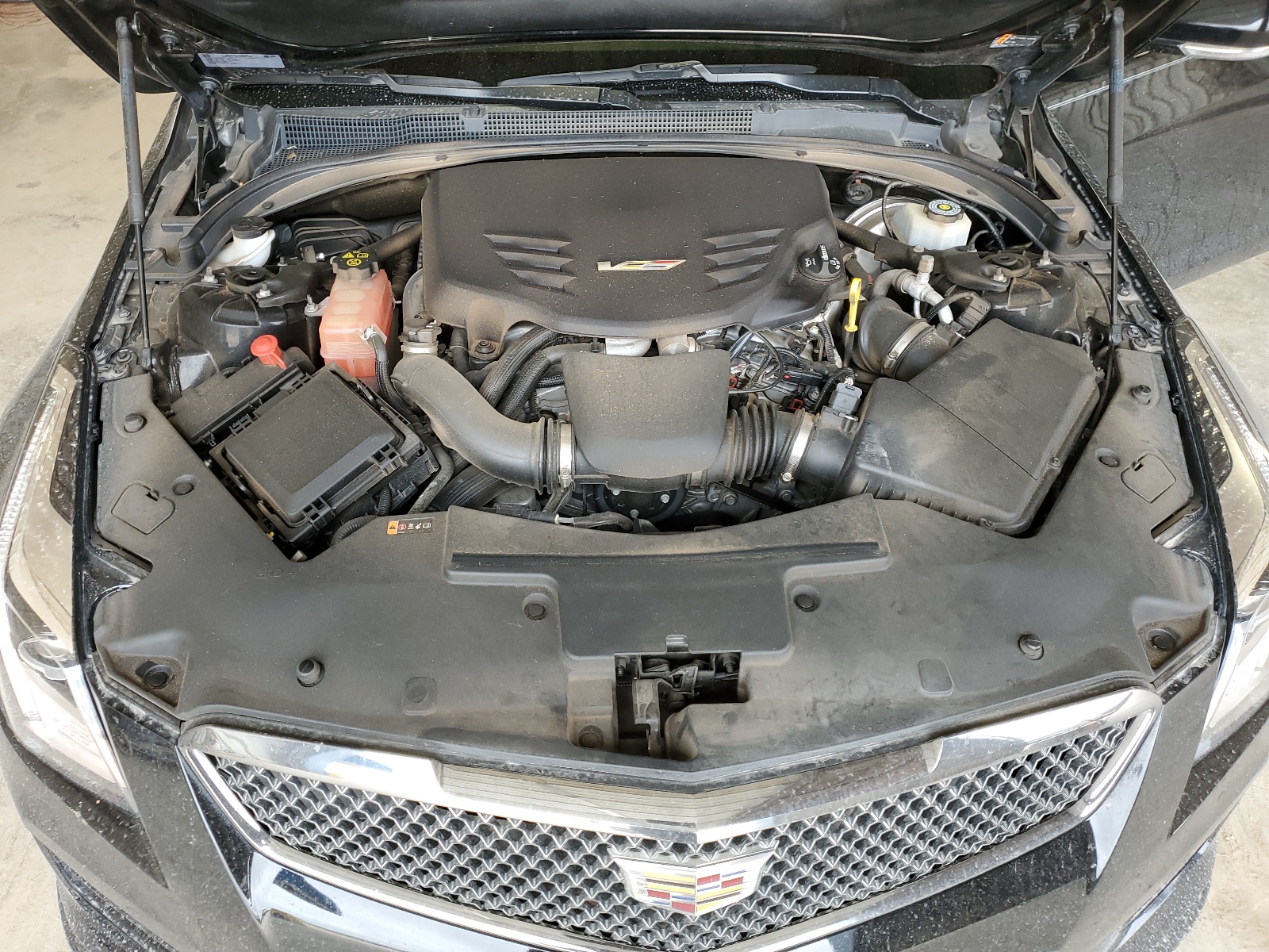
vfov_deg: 53.1
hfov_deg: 67.3
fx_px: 953
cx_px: 634
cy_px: 476
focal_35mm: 26
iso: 56
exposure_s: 1/60.2
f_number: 1.5
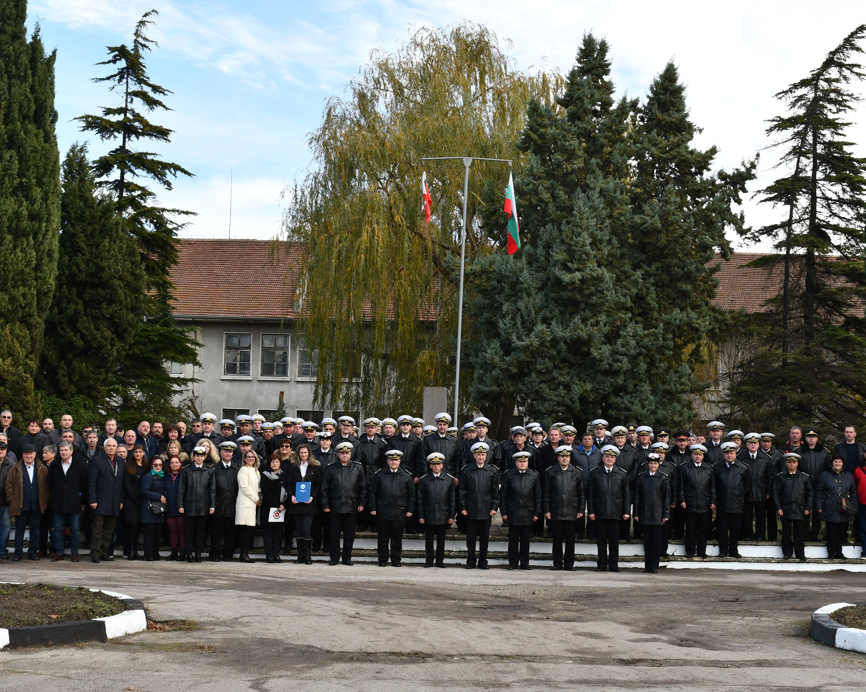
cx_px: 446
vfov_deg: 32.7
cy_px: 350
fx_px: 1179
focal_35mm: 46
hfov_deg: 40.3
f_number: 8
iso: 400
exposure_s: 1/250
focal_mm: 27
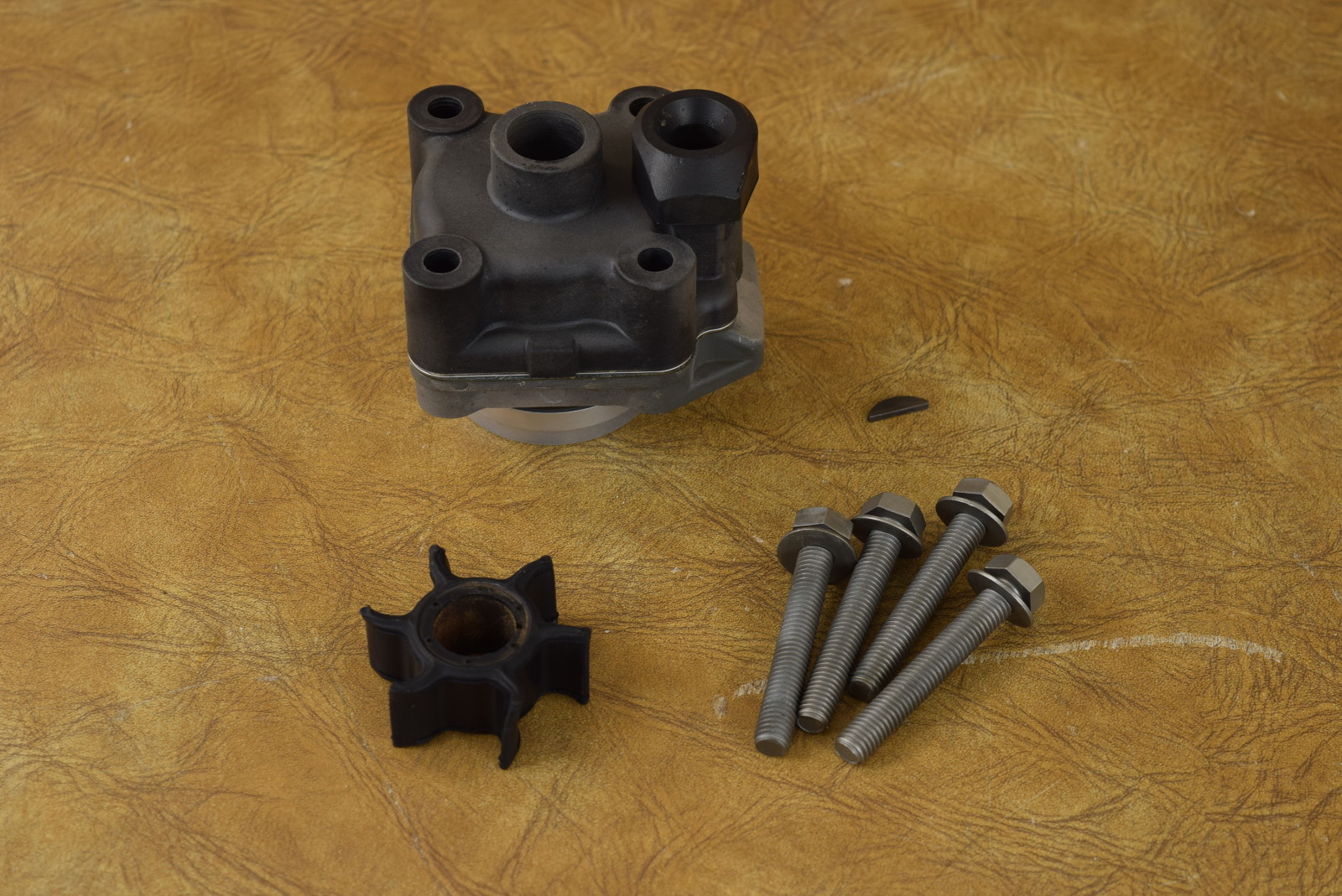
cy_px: 448
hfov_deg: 26.0
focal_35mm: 78
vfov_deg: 17.5
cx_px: 671
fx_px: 2909
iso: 400
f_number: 8
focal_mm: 52
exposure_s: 1/125
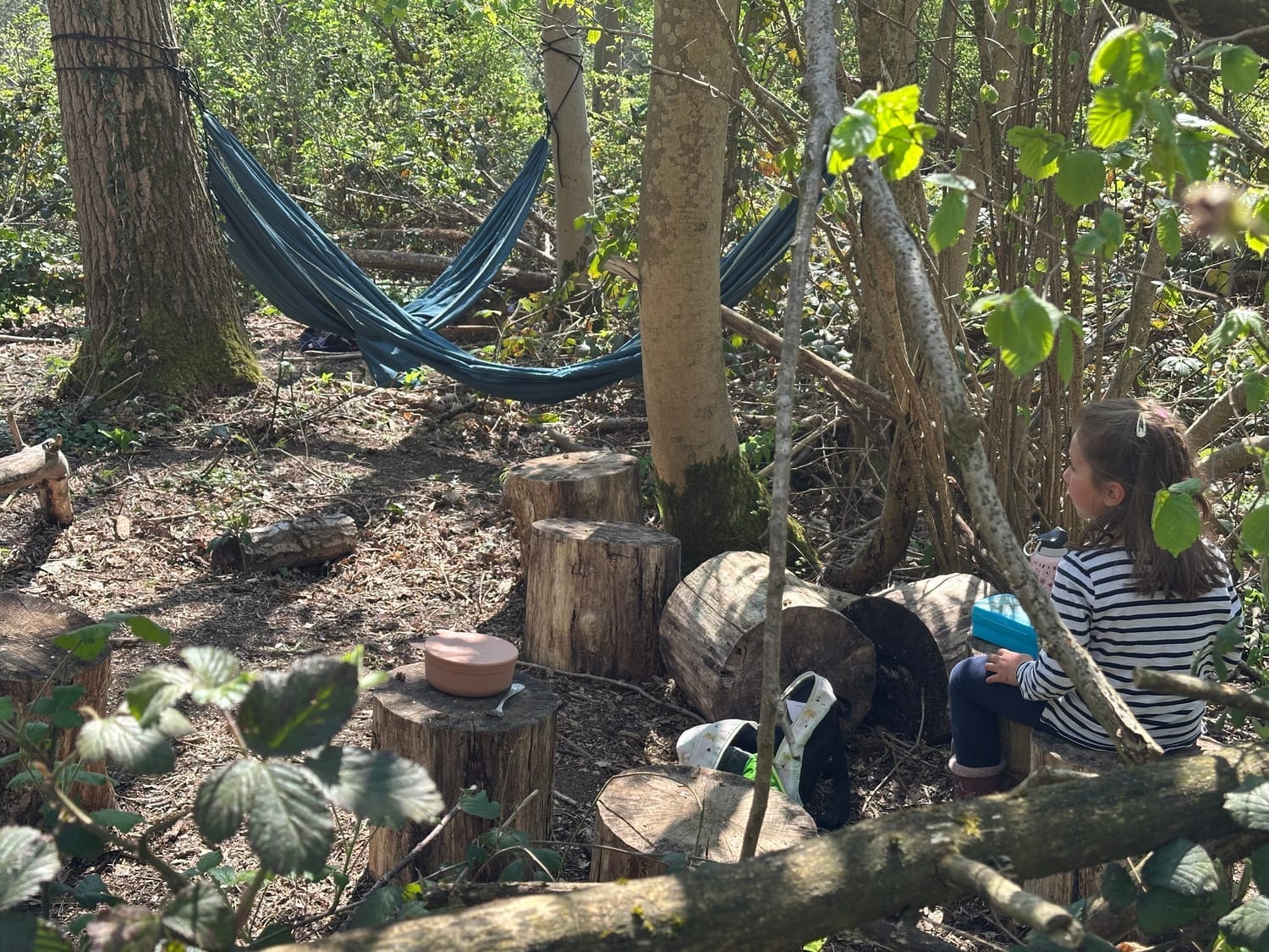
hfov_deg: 39.7
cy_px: 476
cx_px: 634
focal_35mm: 48
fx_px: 1760
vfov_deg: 30.3
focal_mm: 6.86
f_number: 1.78
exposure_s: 1/444
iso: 64
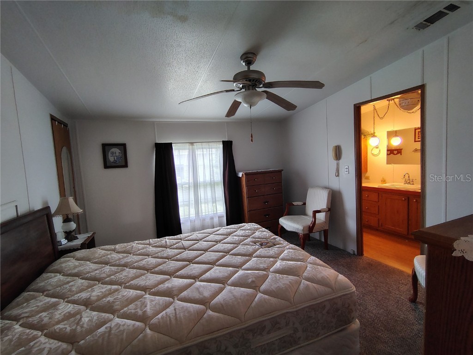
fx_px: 219
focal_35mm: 16
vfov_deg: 78.1
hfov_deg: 94.5
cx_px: 236
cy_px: 178
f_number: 2.2
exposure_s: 1/30
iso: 445
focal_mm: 2.13
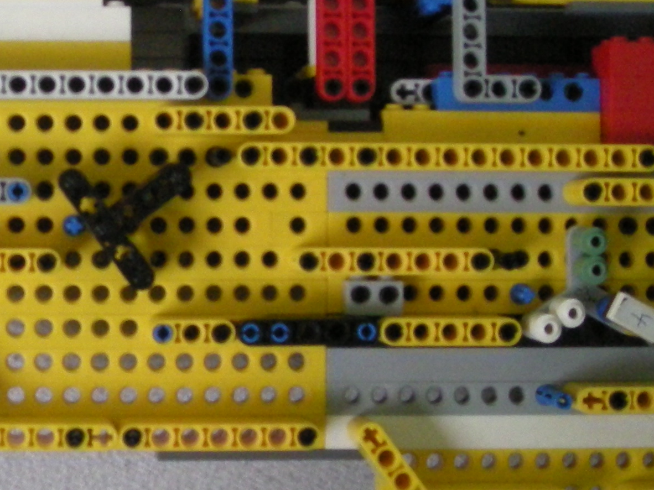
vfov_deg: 16.2
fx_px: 1719
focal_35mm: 91
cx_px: -55
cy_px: 145
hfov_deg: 20.6
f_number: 2.8
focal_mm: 5.7
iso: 400
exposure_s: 1/60.3
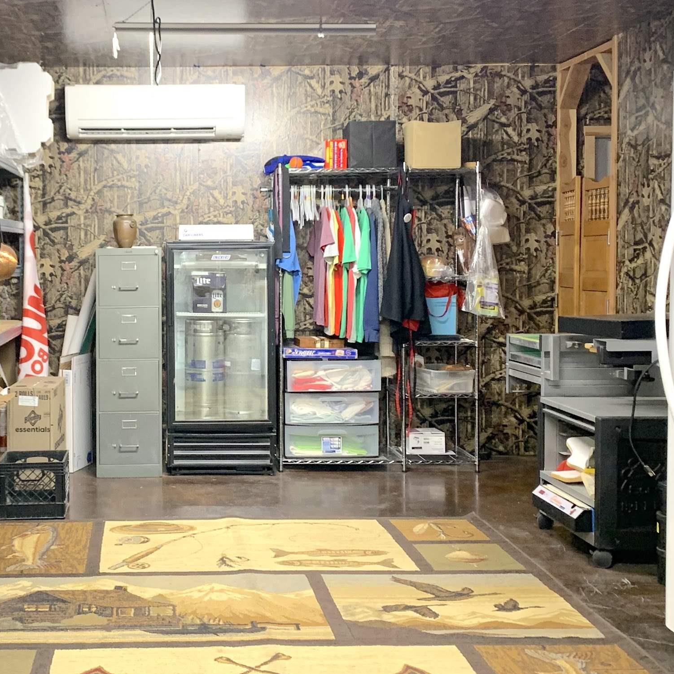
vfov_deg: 36.0
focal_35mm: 47
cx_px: 162
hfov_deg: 35.2
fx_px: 1035
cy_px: 293
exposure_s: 1/60
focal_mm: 4.25
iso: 200
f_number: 1.8
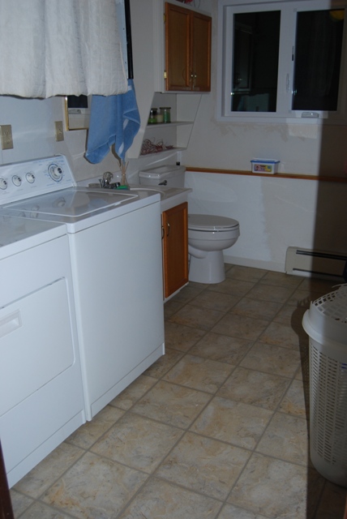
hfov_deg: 38.4
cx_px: 174
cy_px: 260
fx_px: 498
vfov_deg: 55.1
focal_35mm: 34
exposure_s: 1/60
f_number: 3.8
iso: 200
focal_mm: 23
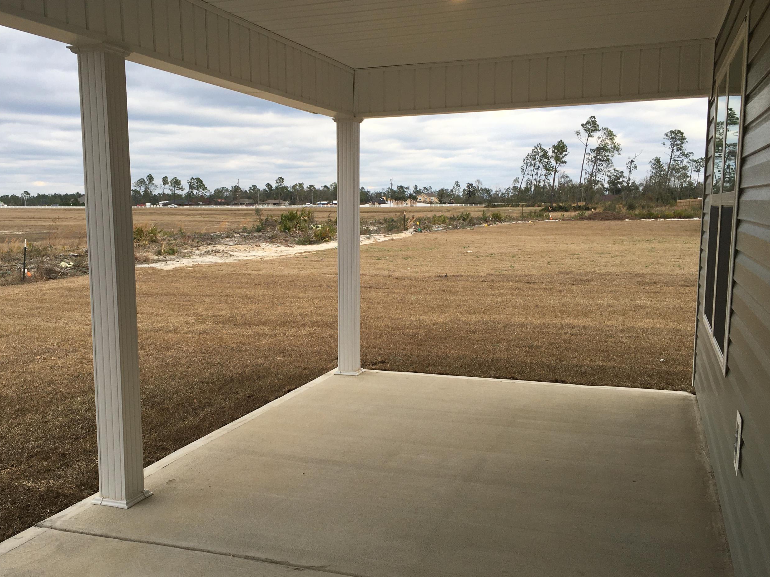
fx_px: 778
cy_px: 322
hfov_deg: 52.5
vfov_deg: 40.6
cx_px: 332
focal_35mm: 35
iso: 25
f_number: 2.2
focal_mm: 4.15
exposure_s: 1/299
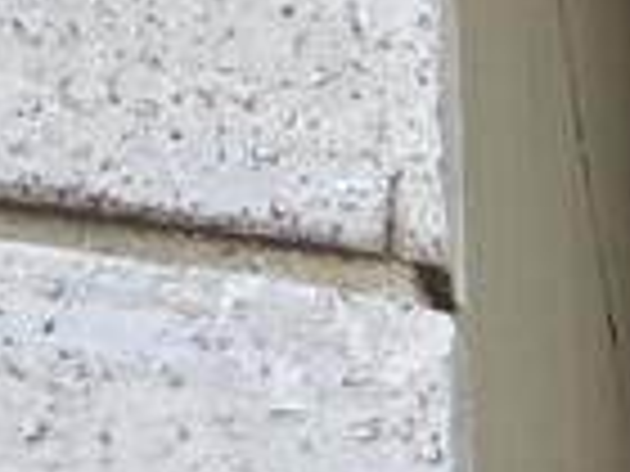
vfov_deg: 7.2
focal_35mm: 168
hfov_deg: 8.5
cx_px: 2214
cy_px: 1681
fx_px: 3058
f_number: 1.8
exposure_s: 1/182
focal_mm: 5.4
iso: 40
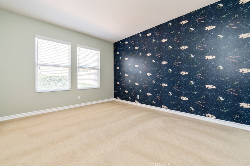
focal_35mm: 15
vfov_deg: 77.2
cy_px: 80
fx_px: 104
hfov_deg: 100.3
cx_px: 116
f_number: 4
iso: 220
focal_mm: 14
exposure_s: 1/60
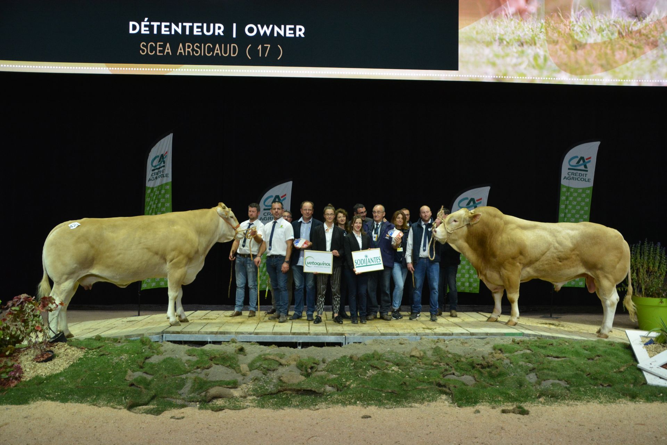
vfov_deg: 38.4
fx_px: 639
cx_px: 334
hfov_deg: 55.1
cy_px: 222
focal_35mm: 34
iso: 1600
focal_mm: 23
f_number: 3.8
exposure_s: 1/400
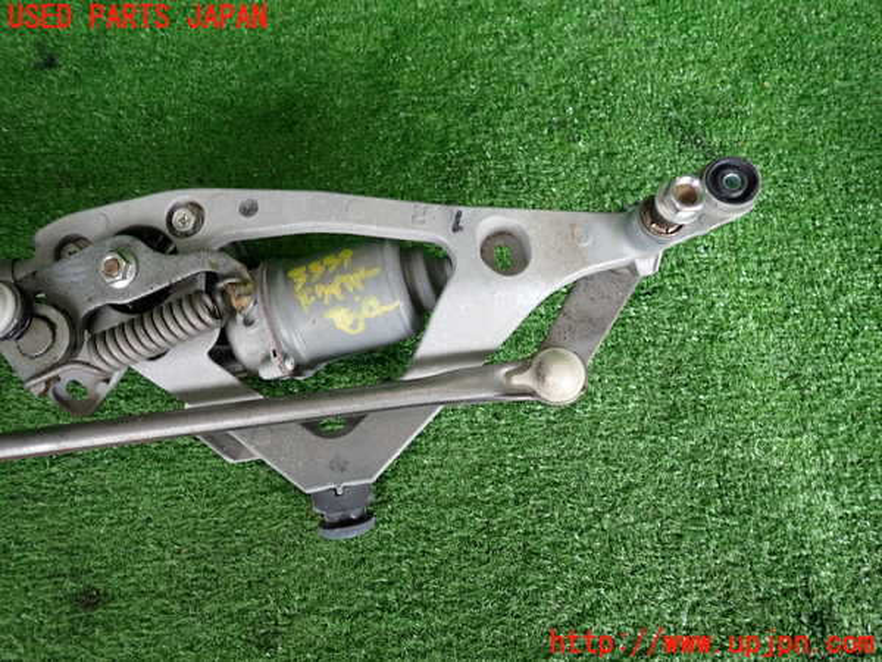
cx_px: 441
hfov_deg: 69.4
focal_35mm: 25
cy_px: 331
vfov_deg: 54.9
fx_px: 637
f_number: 2
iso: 200
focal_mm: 4.5
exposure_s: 1/80
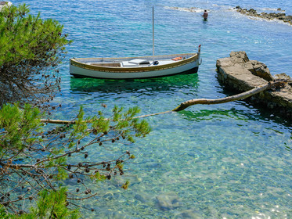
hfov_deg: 38.2
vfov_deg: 29.1
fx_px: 422
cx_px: 146
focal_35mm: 50
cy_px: 110
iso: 320
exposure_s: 1/100
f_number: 11
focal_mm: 63
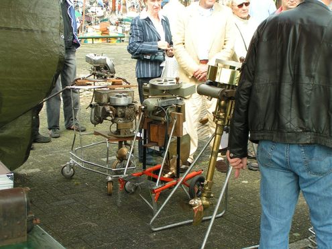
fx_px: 623
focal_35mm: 65
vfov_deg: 22.6
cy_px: 124
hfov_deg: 29.8
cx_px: 166
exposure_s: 1/125
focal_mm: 10
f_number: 4.5
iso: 50
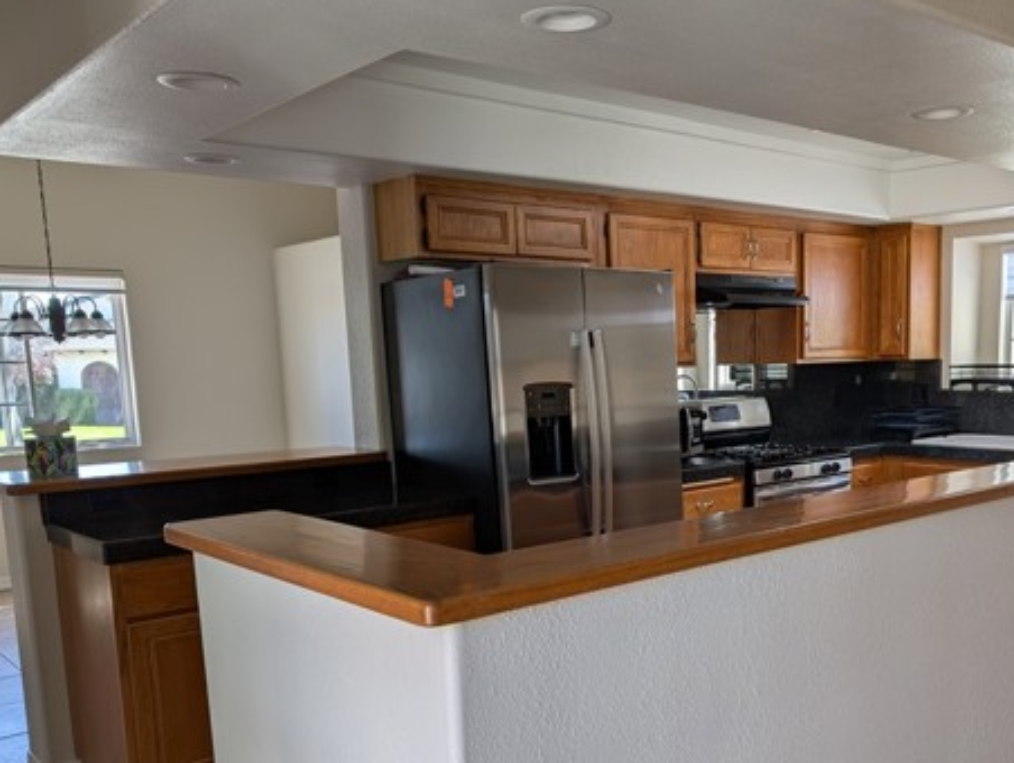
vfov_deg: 41.3
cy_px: 513
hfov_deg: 52.8
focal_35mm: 34
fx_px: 997
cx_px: 680
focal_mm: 6.9
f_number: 1.68
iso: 26
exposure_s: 1/89.5
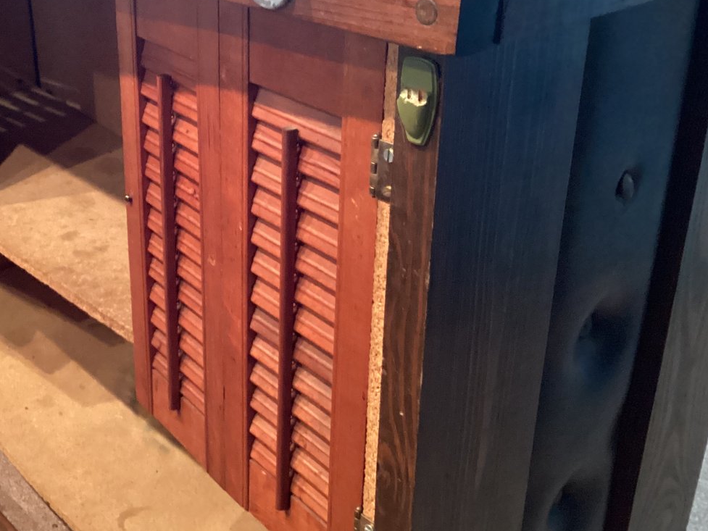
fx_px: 982
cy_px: 216
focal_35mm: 48
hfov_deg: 38.9
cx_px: 200
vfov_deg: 30.2
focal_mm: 3.3
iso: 640
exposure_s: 1/25
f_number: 2.4
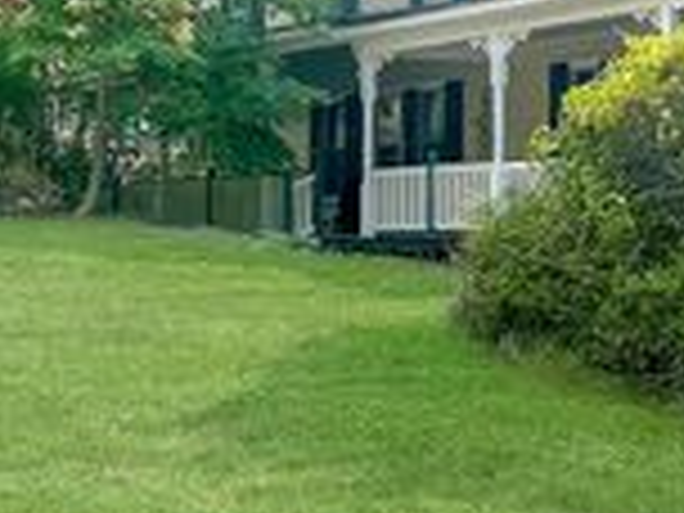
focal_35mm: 79
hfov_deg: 22.7
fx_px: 1561
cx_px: 828
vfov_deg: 18.7
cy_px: 272
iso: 80
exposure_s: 1/1600
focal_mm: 6.86
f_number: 1.8
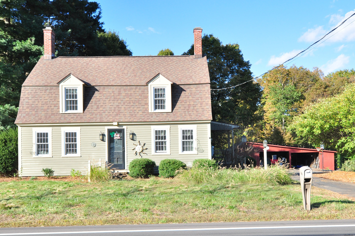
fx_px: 295
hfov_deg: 62.0
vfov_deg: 43.5
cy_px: 118
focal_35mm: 30
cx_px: 178
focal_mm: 20
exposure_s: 1/320
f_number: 8
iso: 400
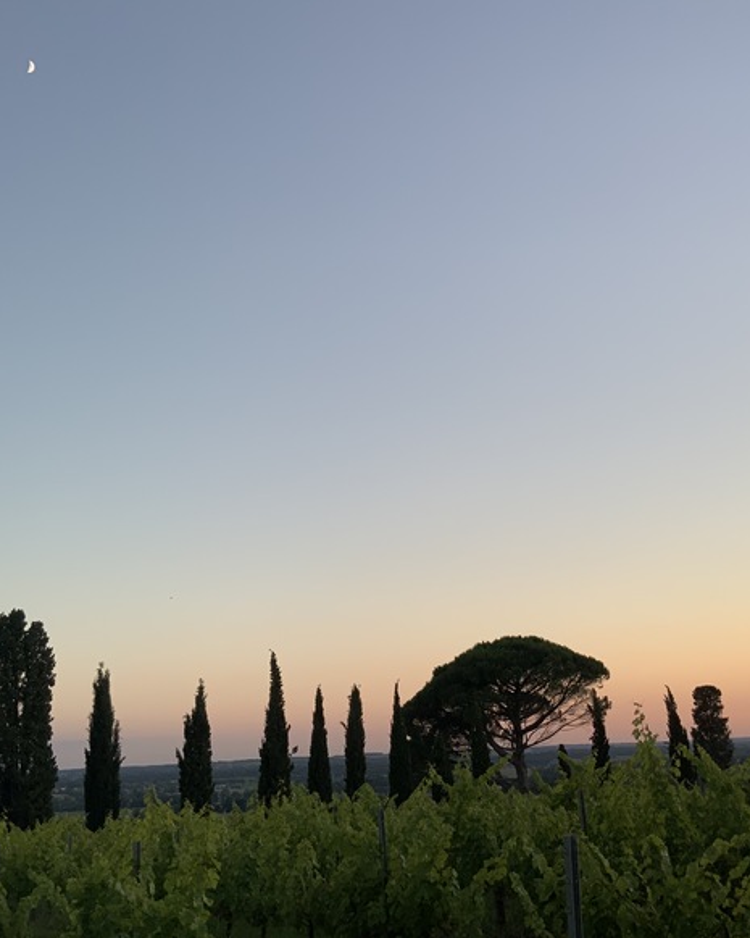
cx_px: 452
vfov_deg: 46.8
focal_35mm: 39
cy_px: 479
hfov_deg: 38.1
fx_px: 1082
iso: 16
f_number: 1.8
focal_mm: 3
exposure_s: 1/242
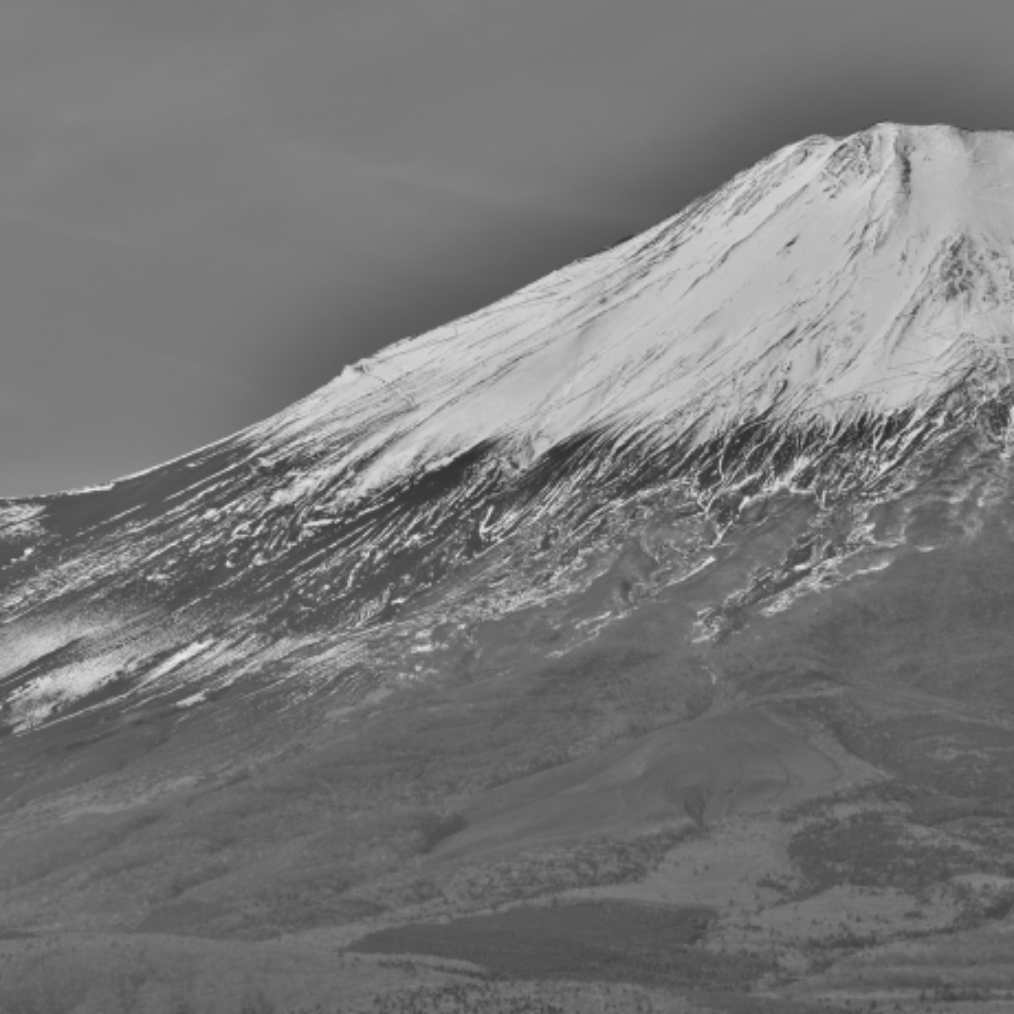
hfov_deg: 8.8
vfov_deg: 8.8
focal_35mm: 199
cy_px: 470
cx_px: 436
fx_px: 6595
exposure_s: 1/160
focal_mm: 135
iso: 100
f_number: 8
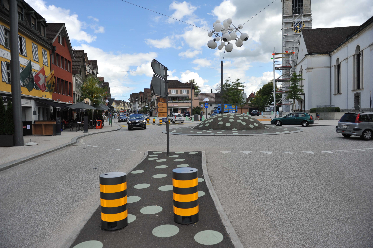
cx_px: 186
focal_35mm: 24
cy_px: 124
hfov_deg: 73.8
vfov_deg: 53.1
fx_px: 249
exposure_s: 1/8000
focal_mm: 24
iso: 640
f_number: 3.5
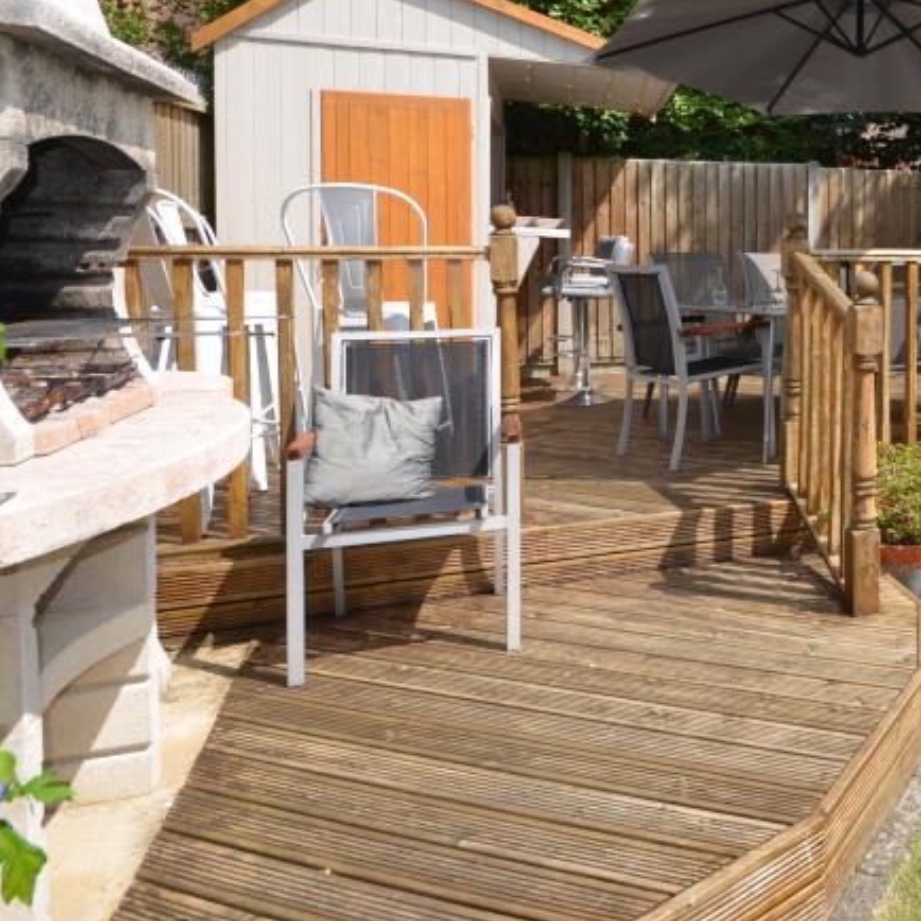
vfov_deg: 52.6
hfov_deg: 44.7
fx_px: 903
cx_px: 946
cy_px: 278
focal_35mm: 30
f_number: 7.1
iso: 100
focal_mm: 10
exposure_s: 1/200
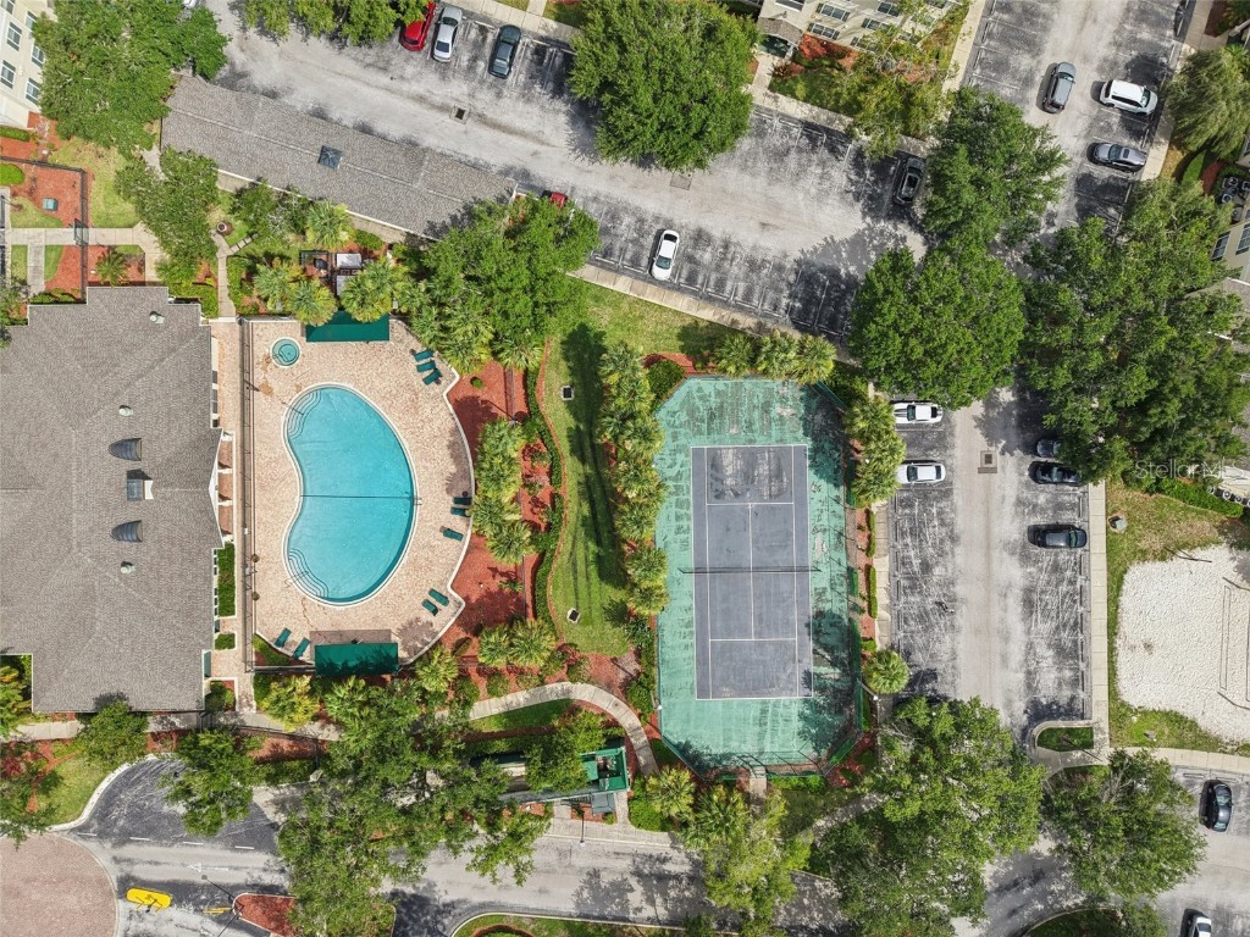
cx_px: 625
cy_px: 468
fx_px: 867
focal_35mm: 24
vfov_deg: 56.8
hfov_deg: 71.6
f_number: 1.8
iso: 170
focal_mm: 8.67
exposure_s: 1/4000
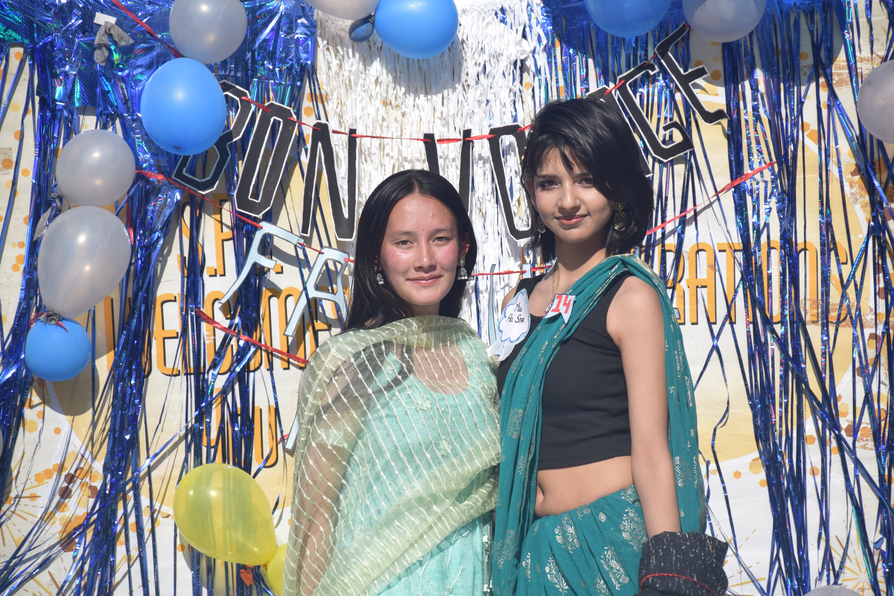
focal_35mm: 168
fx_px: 4172
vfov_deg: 8.2
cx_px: 447
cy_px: 298
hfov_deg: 12.2
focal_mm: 112
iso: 200
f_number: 8
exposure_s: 1/1000
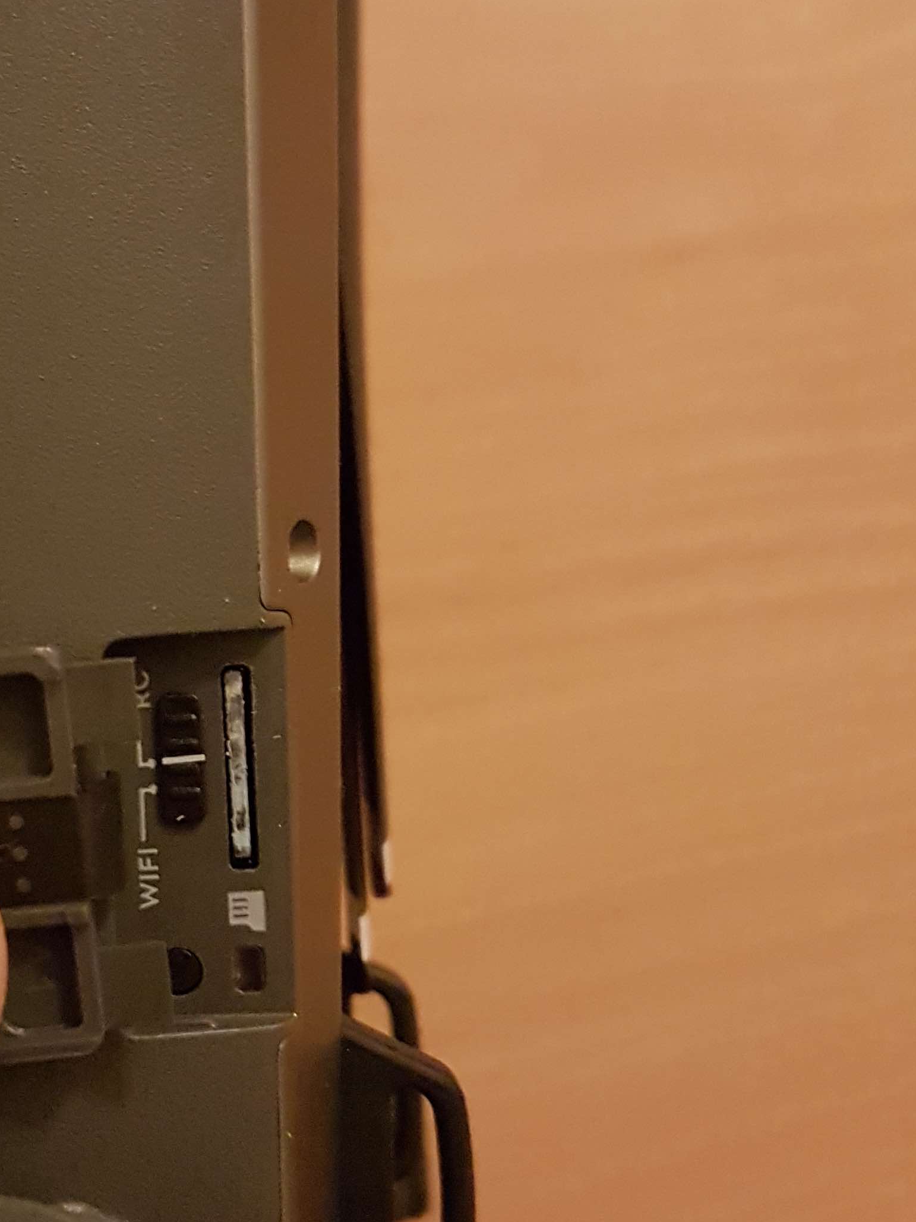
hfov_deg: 27.5
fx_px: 1799
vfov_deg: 37.5
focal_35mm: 51
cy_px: 615
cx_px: 86
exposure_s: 1/10
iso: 640
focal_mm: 4.2
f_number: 1.7
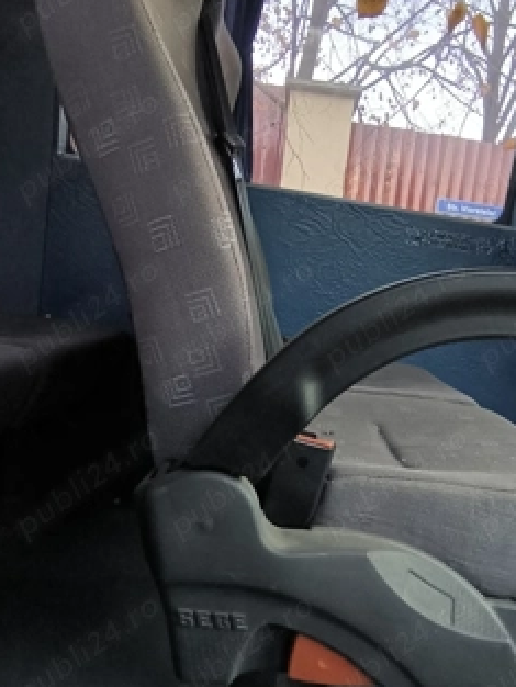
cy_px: 351
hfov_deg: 58.3
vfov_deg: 73.9
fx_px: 457
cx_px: 318
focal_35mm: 23
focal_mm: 1.65
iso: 320
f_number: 2.2
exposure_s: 1/33.3
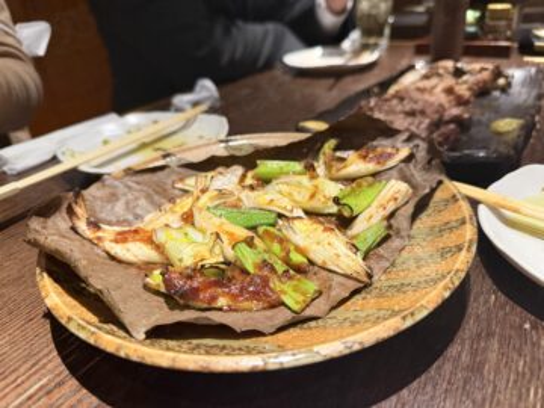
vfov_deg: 56.8
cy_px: 204
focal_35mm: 24
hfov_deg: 71.6
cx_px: 272
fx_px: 377
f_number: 1.78
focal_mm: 6.76
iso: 500
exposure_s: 1/60
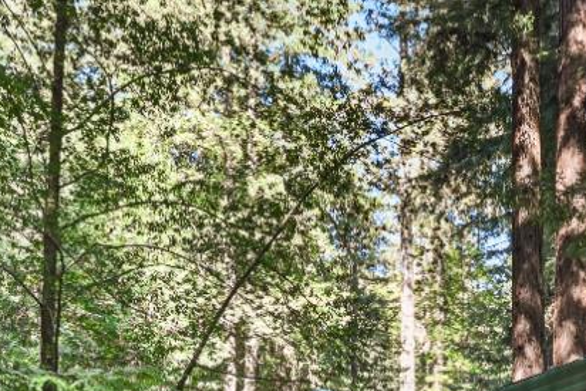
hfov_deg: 36.7
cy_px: 664
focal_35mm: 51
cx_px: 513
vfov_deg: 20.5
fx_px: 830
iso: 1600
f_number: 11
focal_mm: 14
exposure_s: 1/4
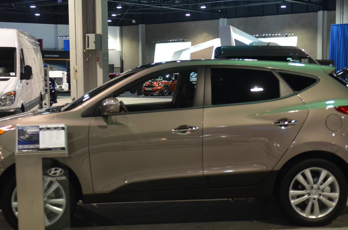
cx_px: 158
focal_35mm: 65
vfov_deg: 20.8
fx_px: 627
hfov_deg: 31.0
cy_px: 129
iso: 1600
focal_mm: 28
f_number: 2.8
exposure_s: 1/40
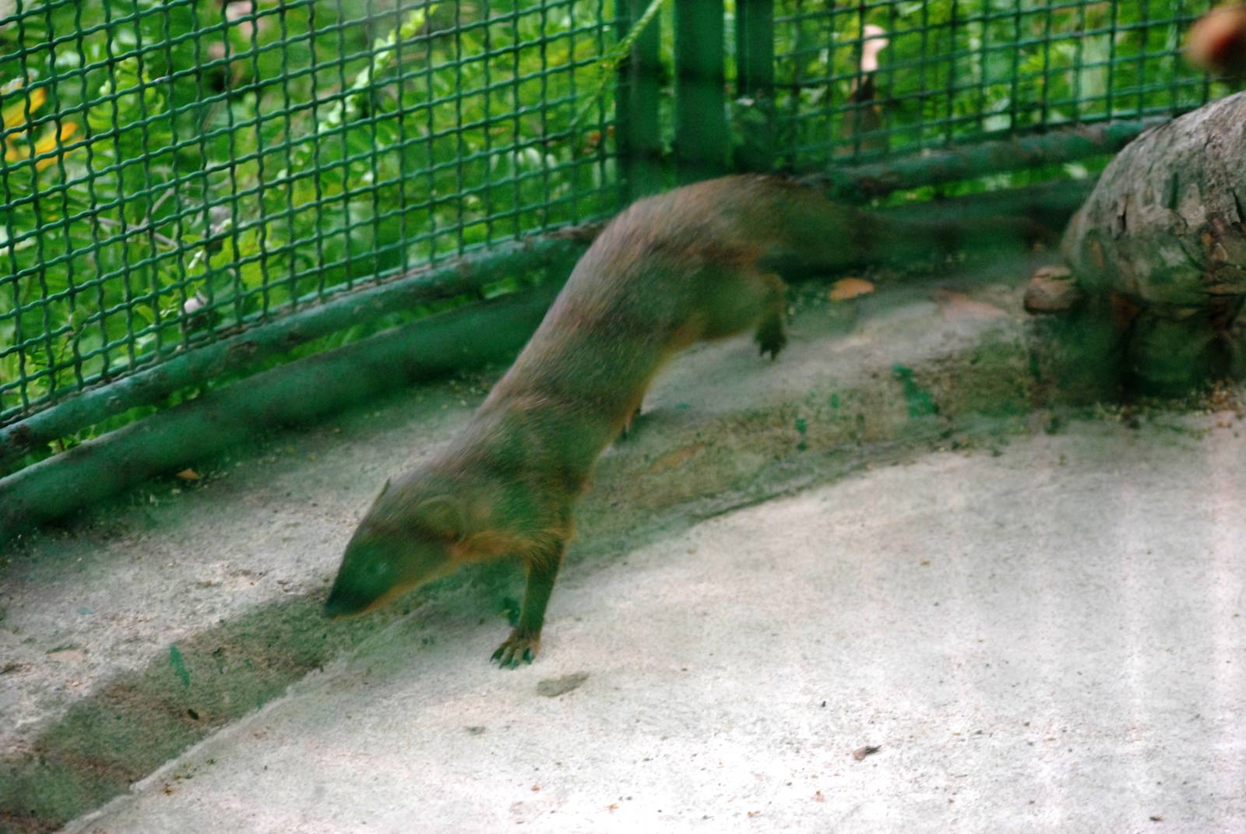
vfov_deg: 7.7
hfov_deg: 11.4
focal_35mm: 180
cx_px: 623
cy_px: 417
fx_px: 6237
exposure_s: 1/160
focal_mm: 120
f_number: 4.2
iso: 1600
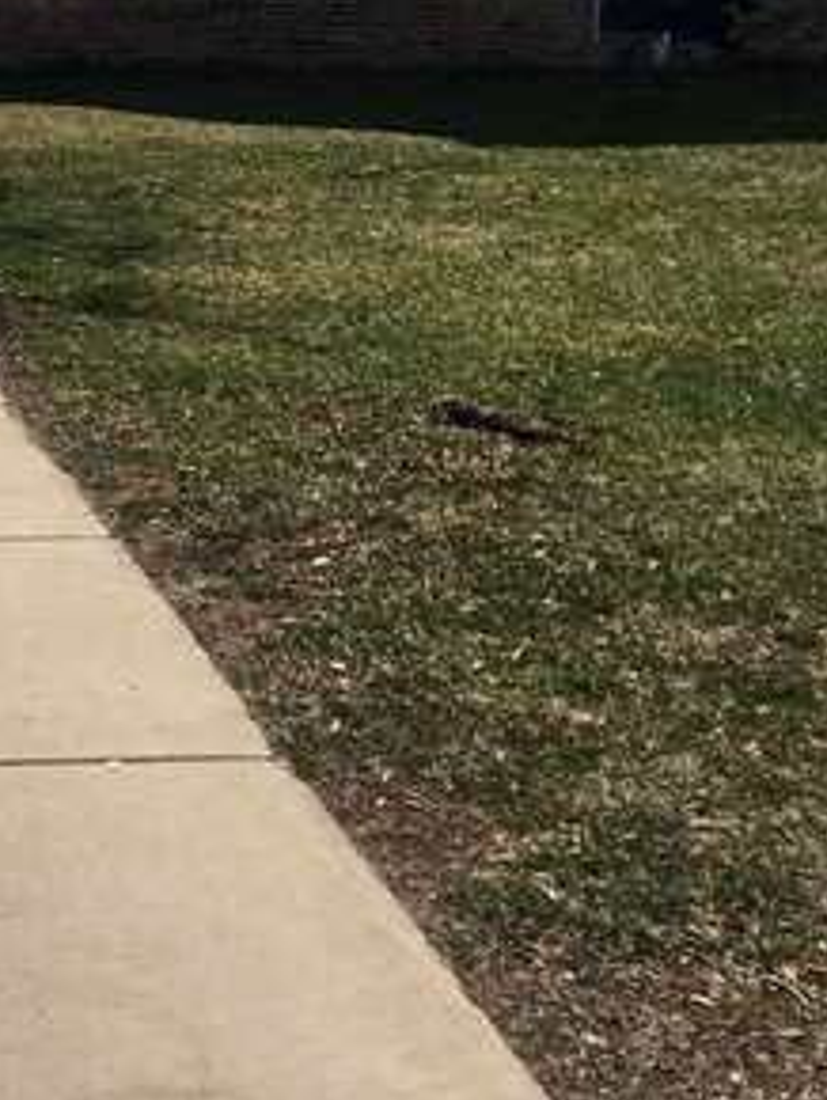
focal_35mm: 80
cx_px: -144
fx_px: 2545
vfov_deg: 23.2
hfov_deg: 17.6
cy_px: -38
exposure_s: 1/2079
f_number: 2.2
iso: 25
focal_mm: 4.15
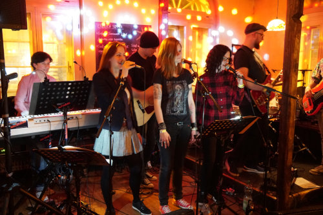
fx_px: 309
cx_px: 162
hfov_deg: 55.1
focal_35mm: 34
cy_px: 108
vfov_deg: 38.3
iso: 6400
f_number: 4
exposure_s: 1/8
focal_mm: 23
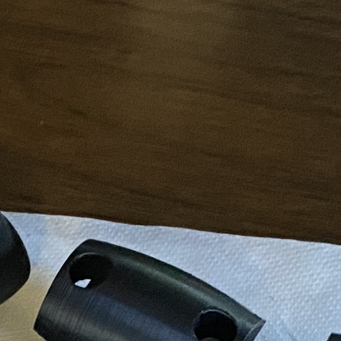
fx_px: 1616
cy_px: 641
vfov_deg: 11.1
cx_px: 11
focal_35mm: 145
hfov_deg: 11.9
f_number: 1.8
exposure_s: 1/30
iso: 800
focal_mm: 4.25
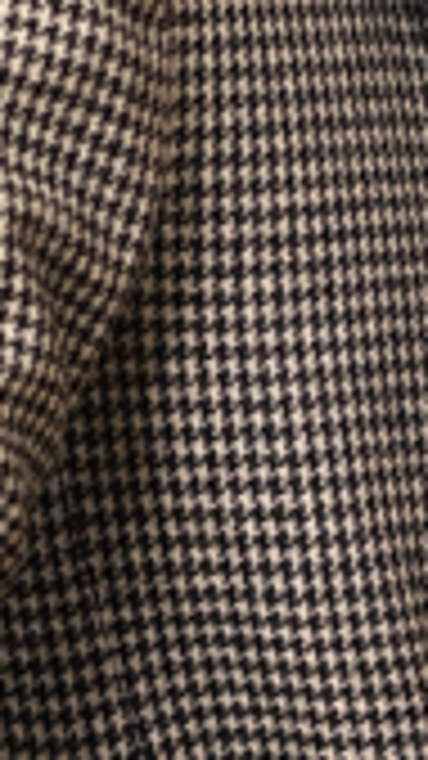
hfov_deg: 3.6
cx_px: 219
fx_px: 6883
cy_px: 459
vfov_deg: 6.3
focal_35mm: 341
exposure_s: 1/1250
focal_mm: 50
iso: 200
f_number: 2.2
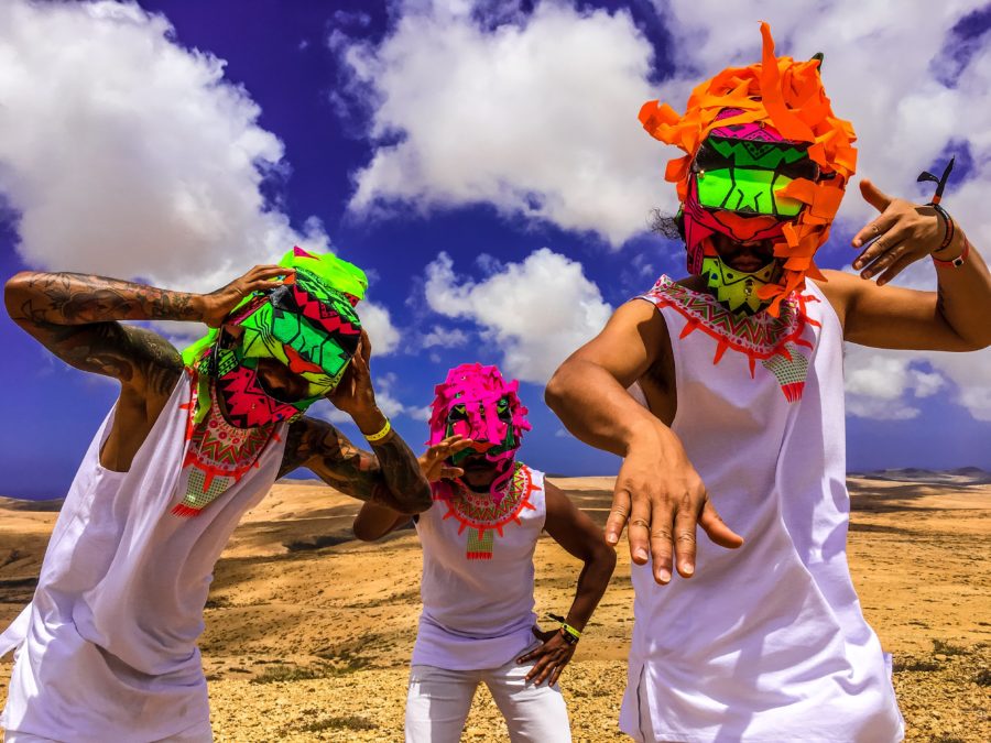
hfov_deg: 61.7
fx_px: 830
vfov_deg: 48.2
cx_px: 496
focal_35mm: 29
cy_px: 372
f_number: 2.2
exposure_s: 1/3500
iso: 25
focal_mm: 4.15
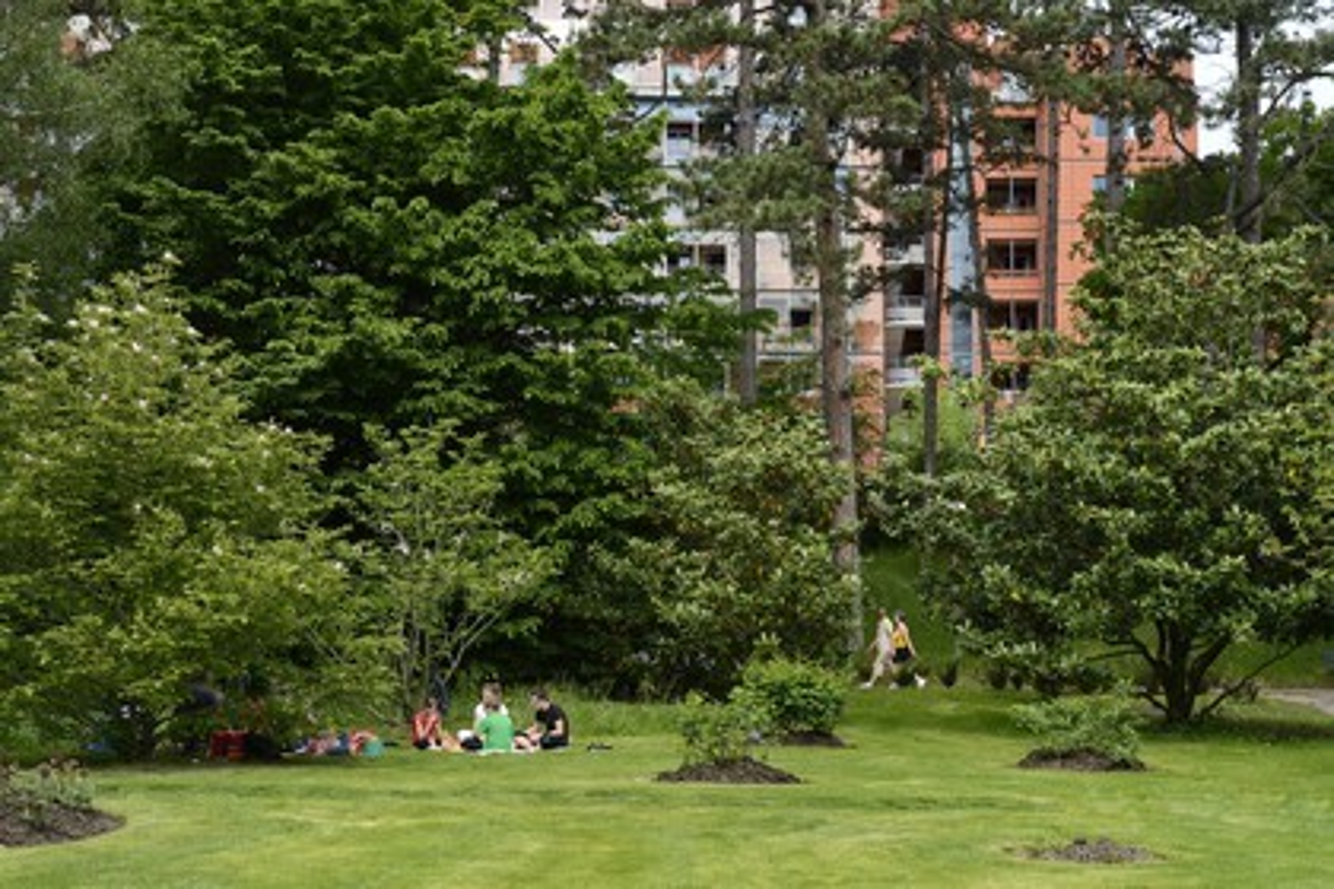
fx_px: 2149
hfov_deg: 34.5
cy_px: 444
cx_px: 667
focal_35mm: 58
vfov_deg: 23.4
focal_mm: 58
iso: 200
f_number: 7.1
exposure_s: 1/320
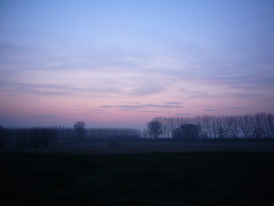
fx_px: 222
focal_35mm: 28
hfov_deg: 63.4
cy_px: 103
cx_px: 137
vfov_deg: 49.7
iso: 200
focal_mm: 4.6
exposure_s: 1/8
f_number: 2.8
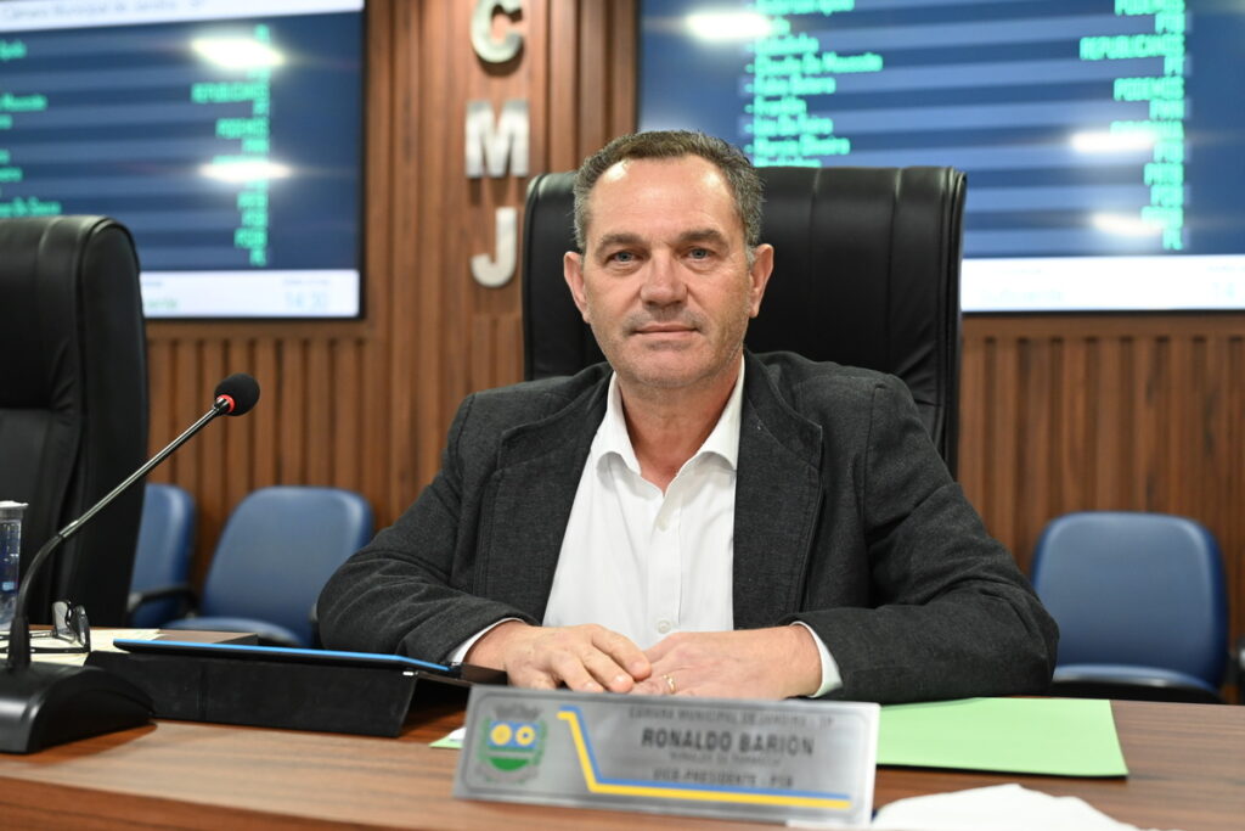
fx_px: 1660
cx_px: 622
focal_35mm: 48
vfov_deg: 28.1
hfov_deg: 41.1
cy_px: 416
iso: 2800
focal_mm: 48
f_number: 4
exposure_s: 1/125
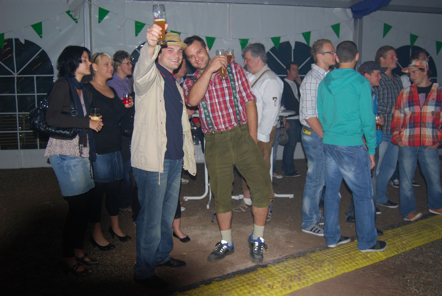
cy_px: 148
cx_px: 221
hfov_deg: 57.2
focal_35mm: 33
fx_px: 406
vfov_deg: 40.1
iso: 200
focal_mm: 22
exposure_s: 1/60
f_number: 3.8
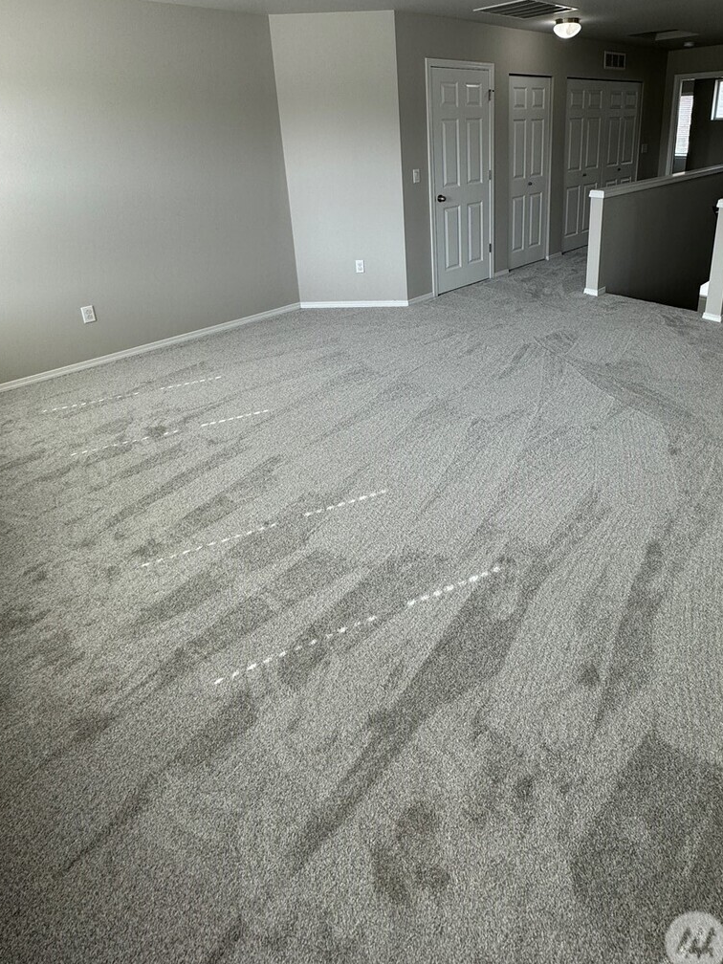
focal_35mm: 20
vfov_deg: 78.3
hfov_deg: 65.2
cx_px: 441
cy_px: 298
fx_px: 557
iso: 64
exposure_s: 1/120
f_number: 2.2
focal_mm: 2.22
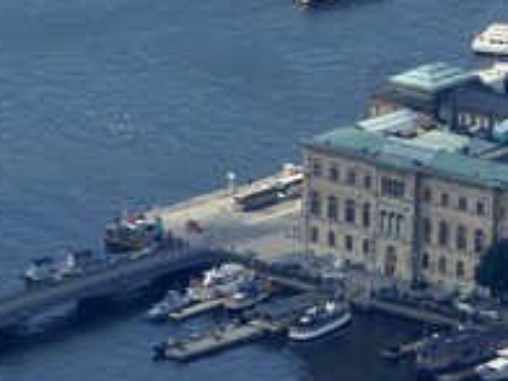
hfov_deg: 2.4
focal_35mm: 821
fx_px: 12048
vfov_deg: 1.8
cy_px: -231
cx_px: -1241
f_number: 4
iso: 100
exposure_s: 1/1250
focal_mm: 70
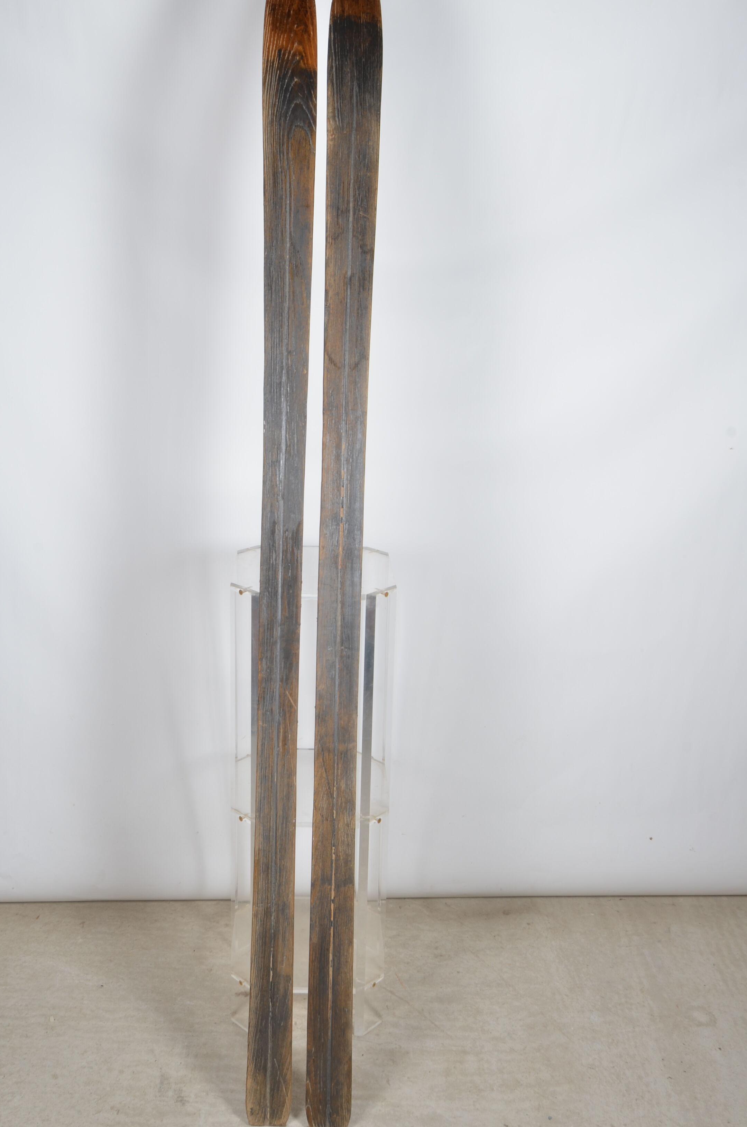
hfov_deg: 38.7
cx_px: 326
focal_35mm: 34
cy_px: 500
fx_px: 1063
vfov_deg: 55.8
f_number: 14
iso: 100
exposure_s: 1/125
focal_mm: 20
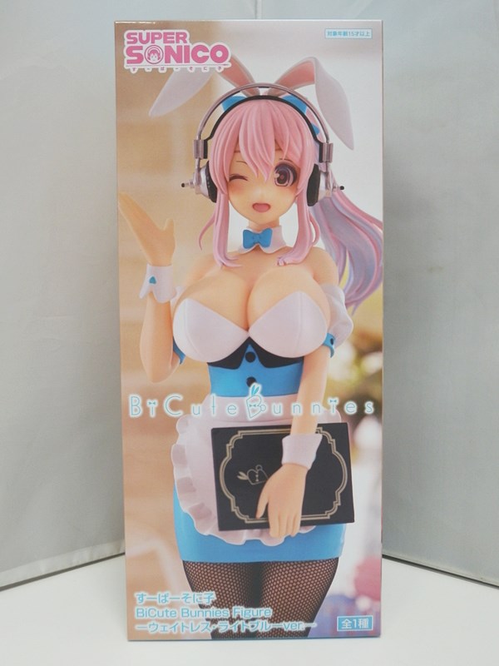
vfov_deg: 50.1
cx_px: 250
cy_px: 333
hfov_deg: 38.7
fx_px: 711
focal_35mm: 37
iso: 200
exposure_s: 1/30
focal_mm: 6.7
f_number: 3.9
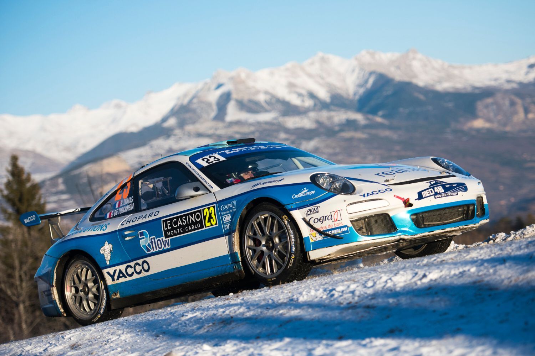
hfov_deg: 18.6
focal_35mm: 110
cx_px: 268
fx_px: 1635
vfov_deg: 12.5
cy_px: 178
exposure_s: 1/4000
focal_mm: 110
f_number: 4
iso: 320
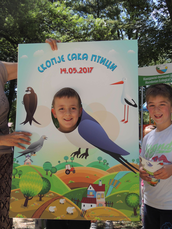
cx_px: 86
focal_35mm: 55
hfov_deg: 26.6
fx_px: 364
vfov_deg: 34.9
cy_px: 114
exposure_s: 1/400
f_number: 3.7
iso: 100
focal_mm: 9.8
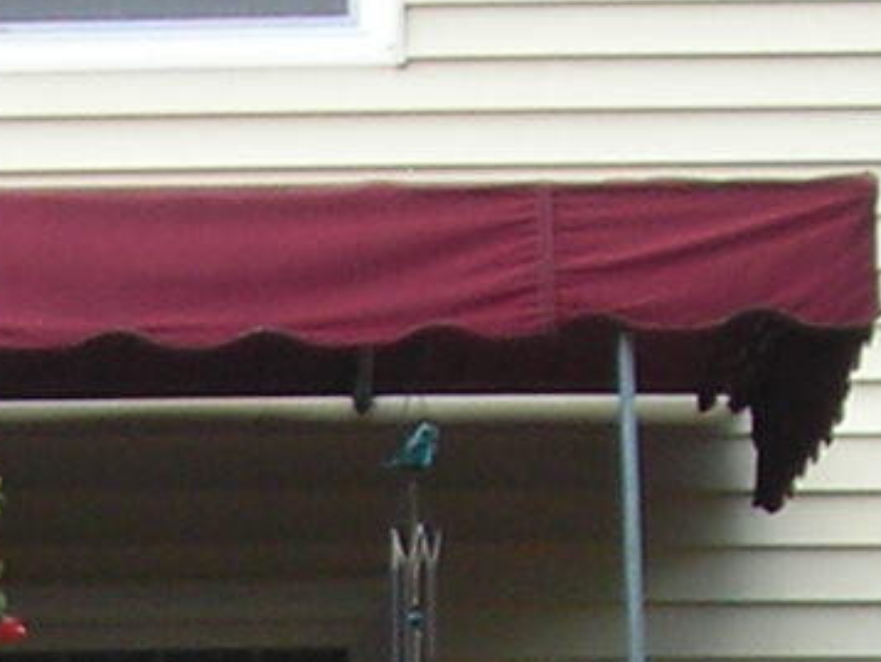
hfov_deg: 7.1
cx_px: -549
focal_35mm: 275
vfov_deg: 5.3
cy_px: 1435
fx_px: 7004
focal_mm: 6.3
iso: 50
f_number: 3.2
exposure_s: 1/97.8
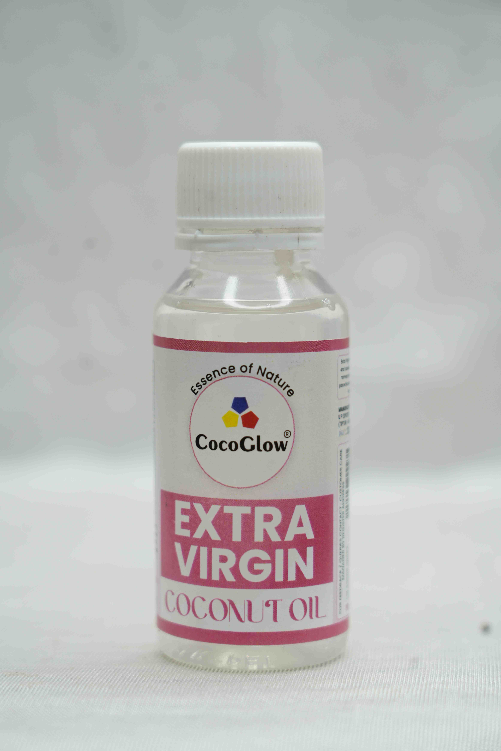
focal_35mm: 105
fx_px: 2192
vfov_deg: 19.5
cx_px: 250
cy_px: 376
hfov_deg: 13.0
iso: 200
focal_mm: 105
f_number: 5.6
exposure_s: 1/60
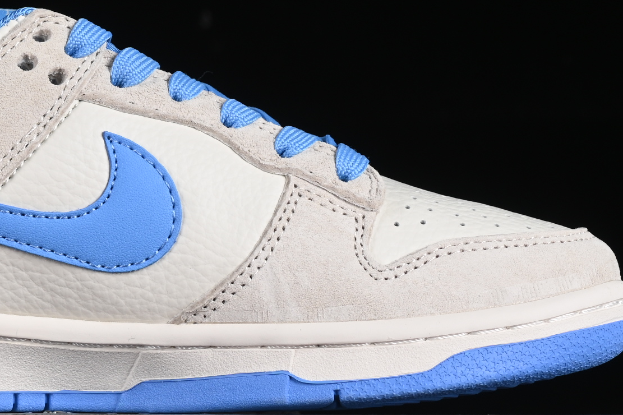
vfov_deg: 7.3
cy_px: 90
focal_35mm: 188
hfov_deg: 10.9
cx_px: 117
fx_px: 3252
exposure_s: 1/80
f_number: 8
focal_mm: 50
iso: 160
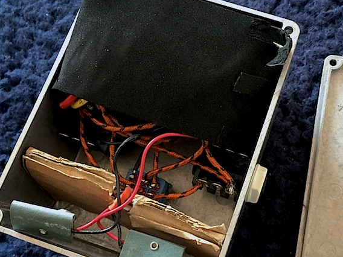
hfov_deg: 38.3
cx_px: 242
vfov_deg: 29.7
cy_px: 123
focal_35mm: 49
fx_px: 486
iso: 50
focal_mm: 4.15
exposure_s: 1/15
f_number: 2.2
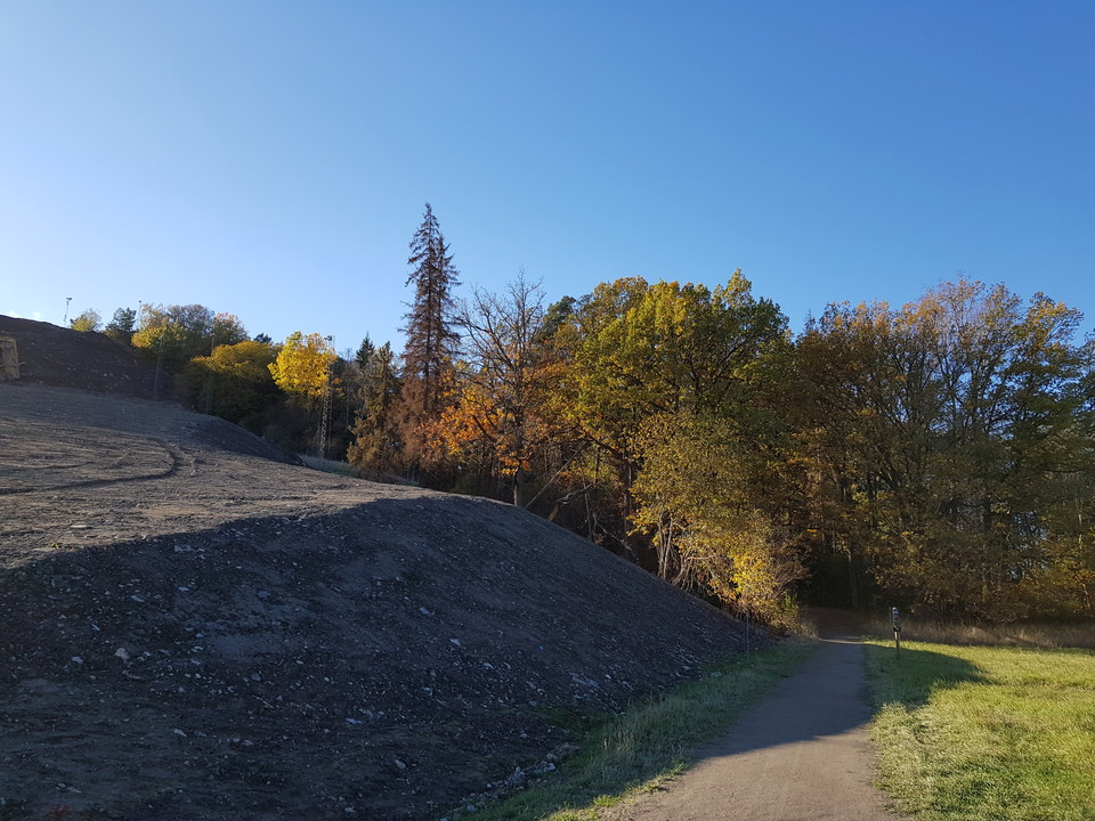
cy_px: 410
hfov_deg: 67.3
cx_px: 548
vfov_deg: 53.1
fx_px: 822
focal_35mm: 26
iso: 40
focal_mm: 4.2
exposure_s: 1/1128
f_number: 1.7
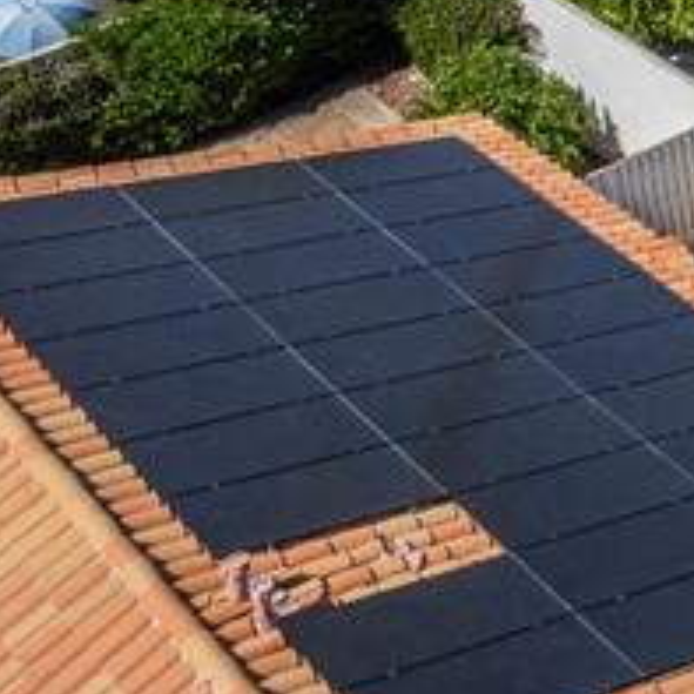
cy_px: -486
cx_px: 1515
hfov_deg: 14.1
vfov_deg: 15.7
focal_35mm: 97
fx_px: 2200
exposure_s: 1/5000
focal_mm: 8.38
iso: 160
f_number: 2.8
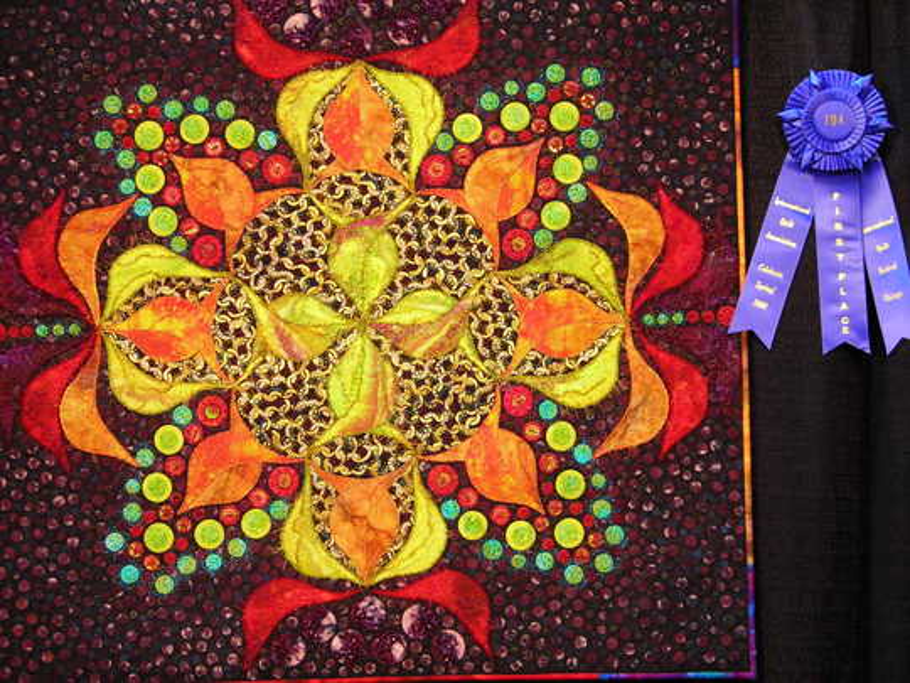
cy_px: 342
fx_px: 1709
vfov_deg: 22.6
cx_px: 455
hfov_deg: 29.8
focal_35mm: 65
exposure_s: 1/1.8
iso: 100
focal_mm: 10.8
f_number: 3.9
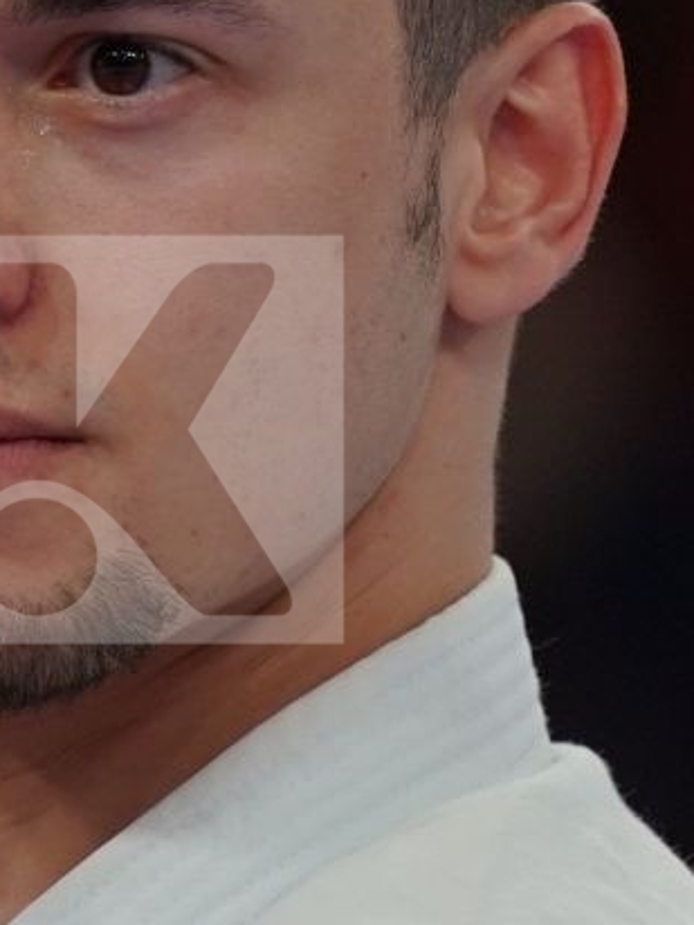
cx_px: -627
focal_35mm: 2520
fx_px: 67363
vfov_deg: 0.8
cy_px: 440
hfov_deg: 0.6
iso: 400
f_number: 2.8
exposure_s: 1/320
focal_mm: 400
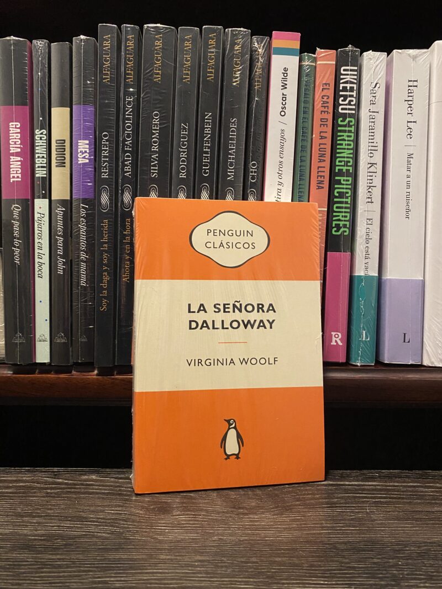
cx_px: 221
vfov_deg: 67.3
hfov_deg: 53.1
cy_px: 294
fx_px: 443
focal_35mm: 26
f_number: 1.8
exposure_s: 1/30
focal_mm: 4.25
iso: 640
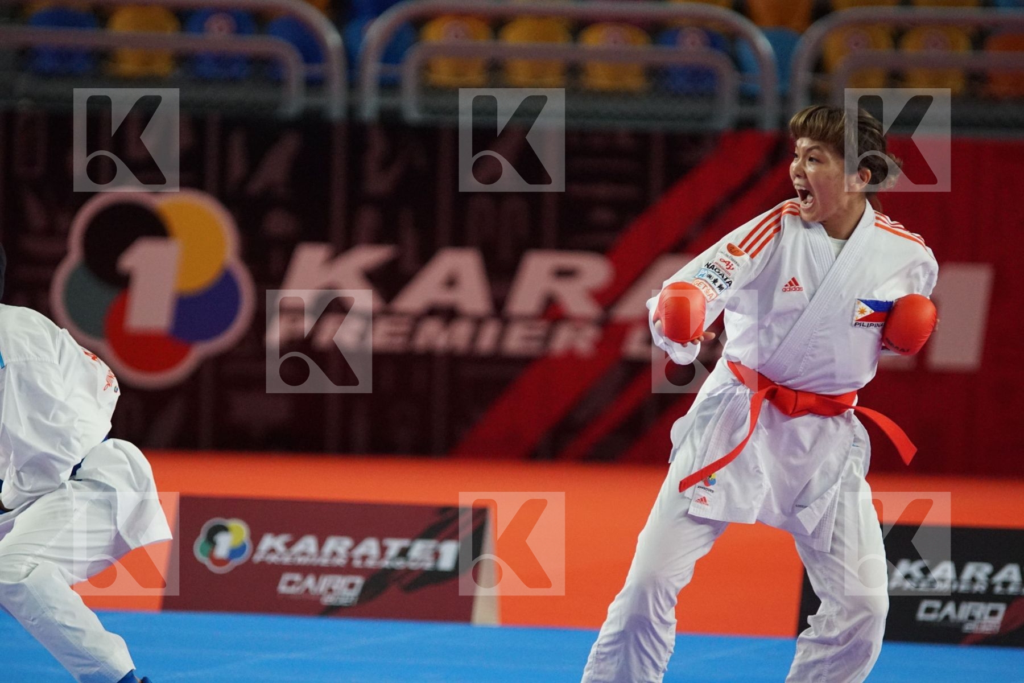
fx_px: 6826
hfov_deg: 8.6
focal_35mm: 240
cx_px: 512
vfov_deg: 5.7
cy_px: 342
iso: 3200
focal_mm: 160
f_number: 2.8
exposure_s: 1/2000
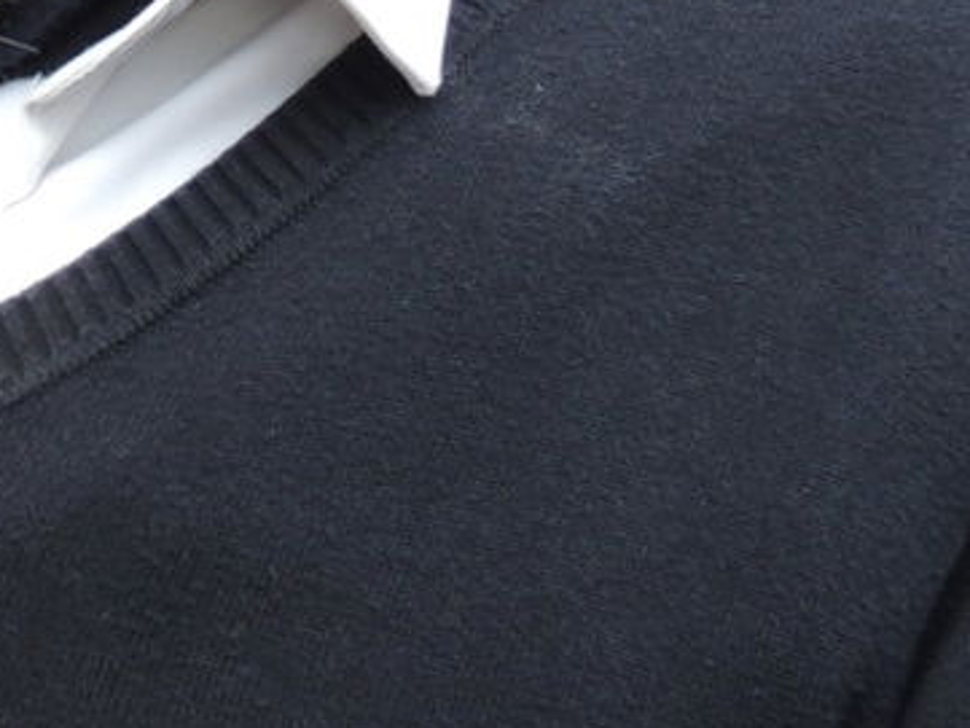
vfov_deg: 11.3
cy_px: -212
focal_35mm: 128
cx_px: -245
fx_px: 3588
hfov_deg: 14.8
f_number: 3.2
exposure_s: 1/160
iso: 100
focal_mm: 5.8
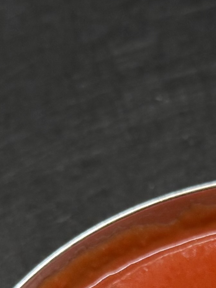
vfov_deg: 11.8
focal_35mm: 153
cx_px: 285
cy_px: 535
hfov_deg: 9.5
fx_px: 1273
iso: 125
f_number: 1.78
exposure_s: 1/100
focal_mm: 6.76
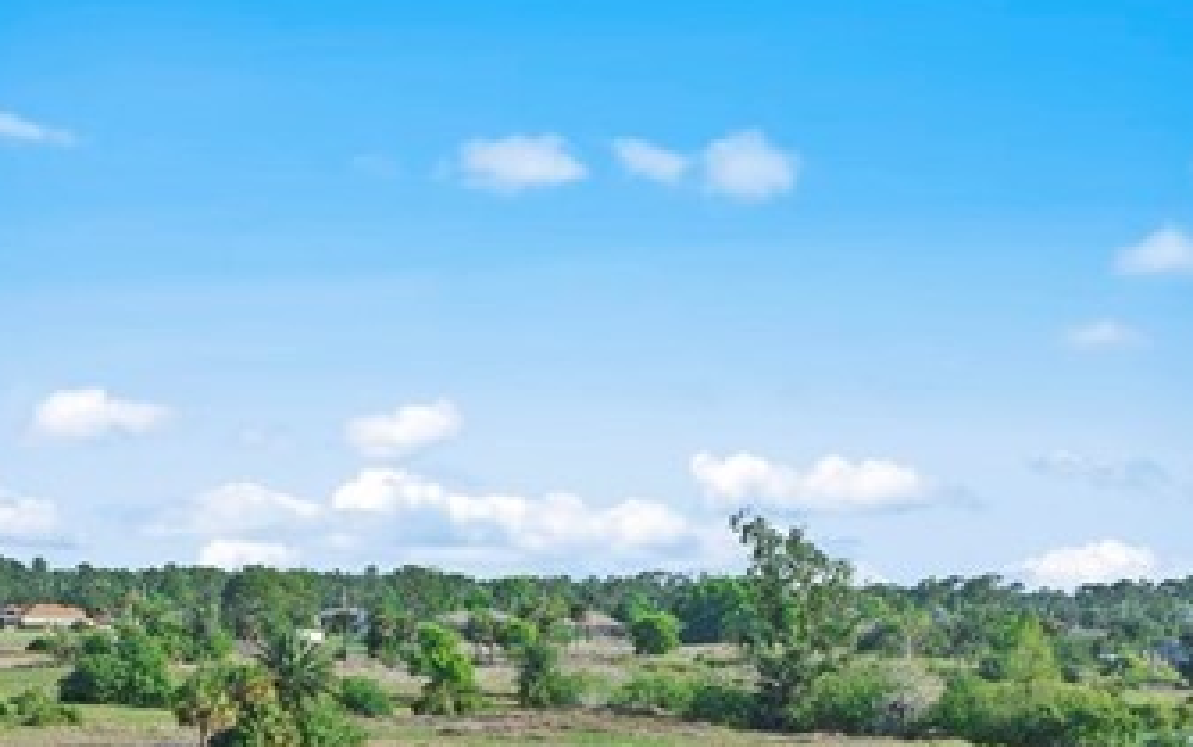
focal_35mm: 78
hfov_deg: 26.4
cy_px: 1101
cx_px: 439
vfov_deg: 15.5
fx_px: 2537
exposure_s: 1/1600
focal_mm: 12.29
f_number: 2.8
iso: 100
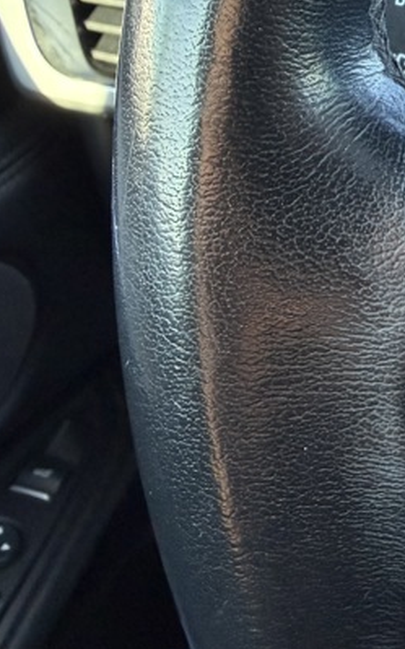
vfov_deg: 38.6
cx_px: 642
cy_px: 169
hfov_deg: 20.7
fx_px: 902
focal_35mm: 51
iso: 320
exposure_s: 1/121
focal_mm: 2.22
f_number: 2.2
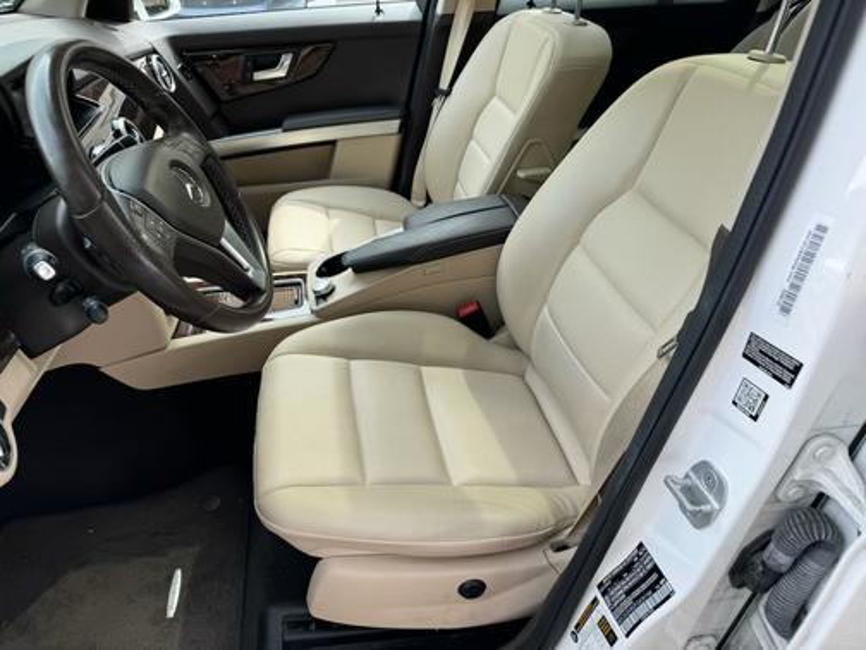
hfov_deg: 71.6
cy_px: 325
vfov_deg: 56.8
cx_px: 433
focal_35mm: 24
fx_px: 600
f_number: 1.78
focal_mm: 6.76
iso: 80
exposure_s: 1/412
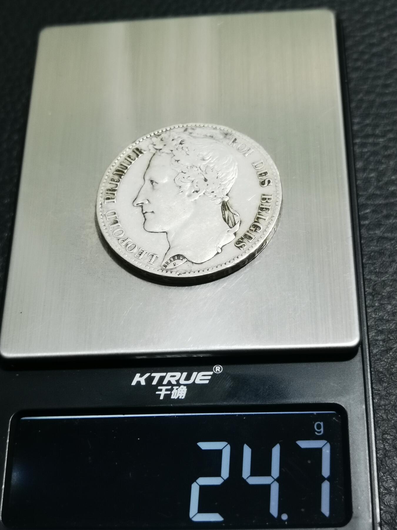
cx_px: 198
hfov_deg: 26.6
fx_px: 841
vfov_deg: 34.9
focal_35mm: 55
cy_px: 265
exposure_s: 1/100
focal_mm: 6.67
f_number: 1.9
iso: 160
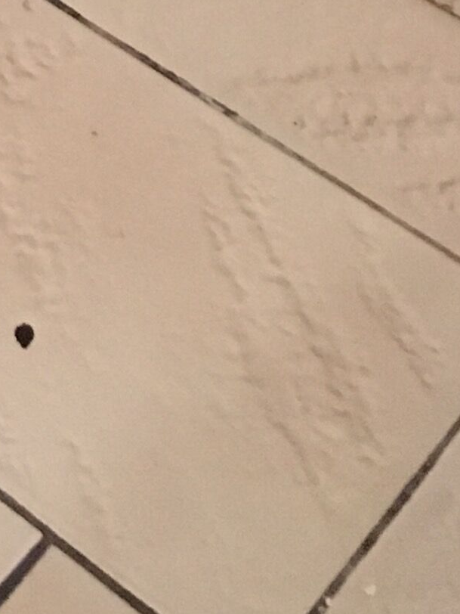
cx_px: -641
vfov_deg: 12.3
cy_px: -552
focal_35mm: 144
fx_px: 2551
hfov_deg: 9.2
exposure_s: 1/17
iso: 500
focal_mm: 4.15
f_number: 2.2
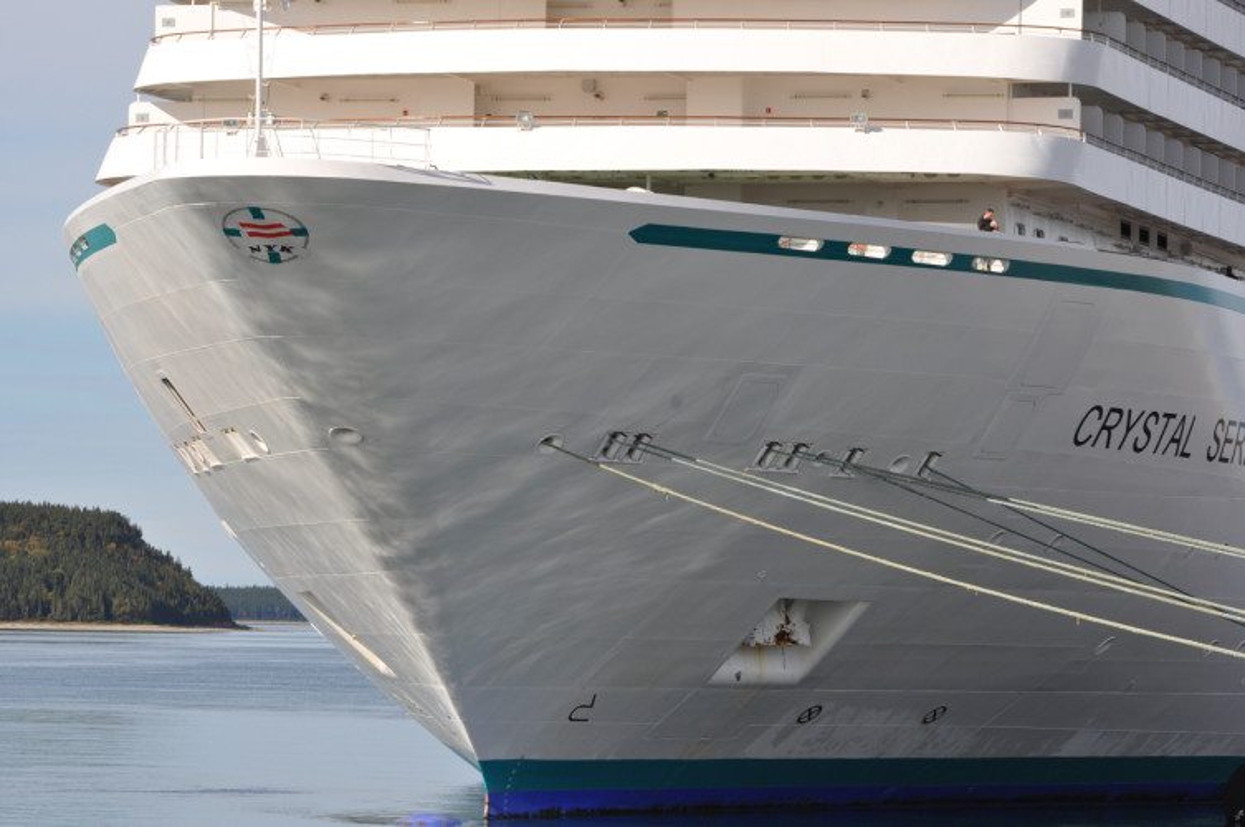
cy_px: 414
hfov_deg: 11.4
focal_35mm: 180
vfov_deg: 7.6
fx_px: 6217
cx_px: 622
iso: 200
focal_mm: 120
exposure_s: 1/400
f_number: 10
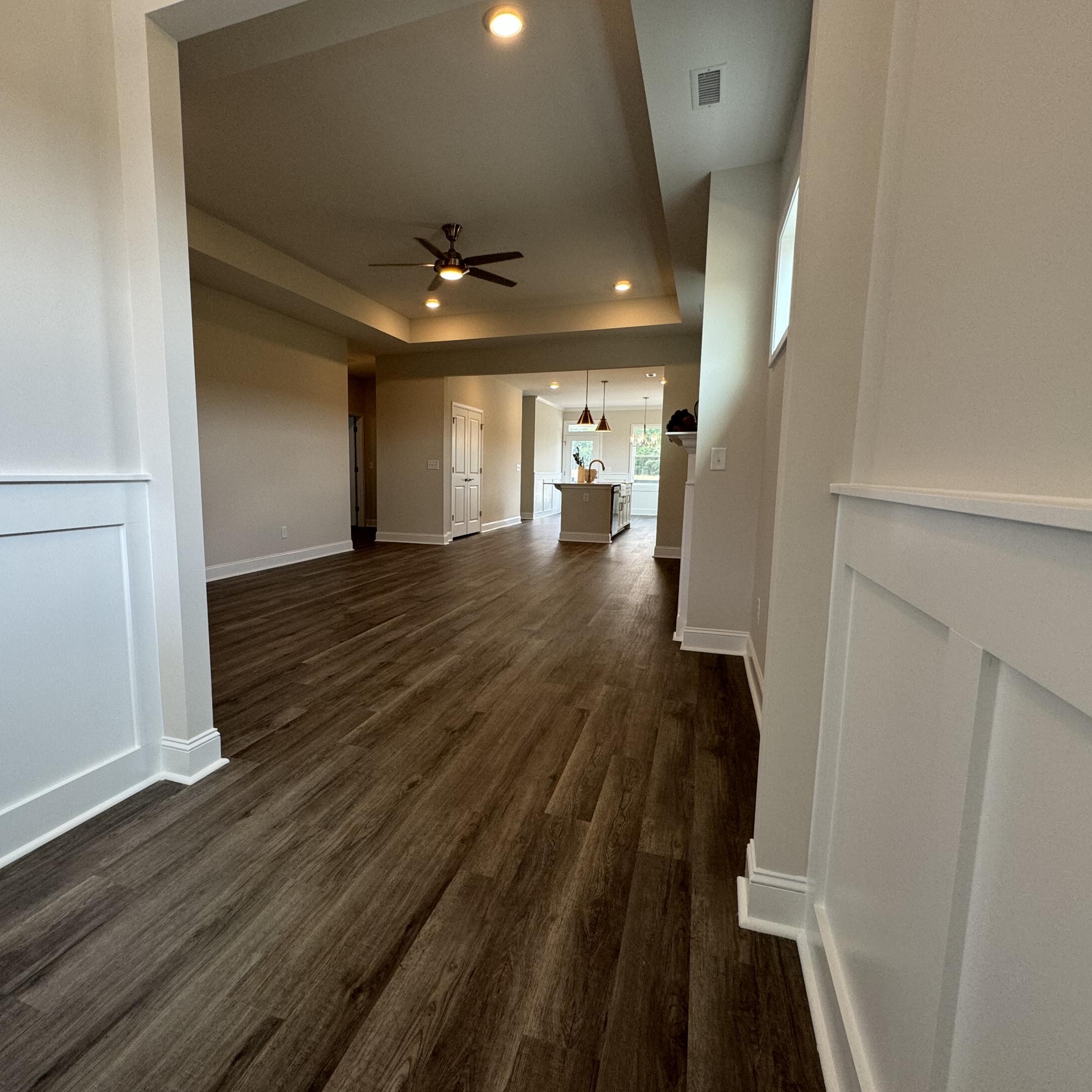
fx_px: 607
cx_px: 476
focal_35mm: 17
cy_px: 550
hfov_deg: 83.5
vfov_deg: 84.0
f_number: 2.2
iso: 125
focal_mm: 2.22
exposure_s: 1/120
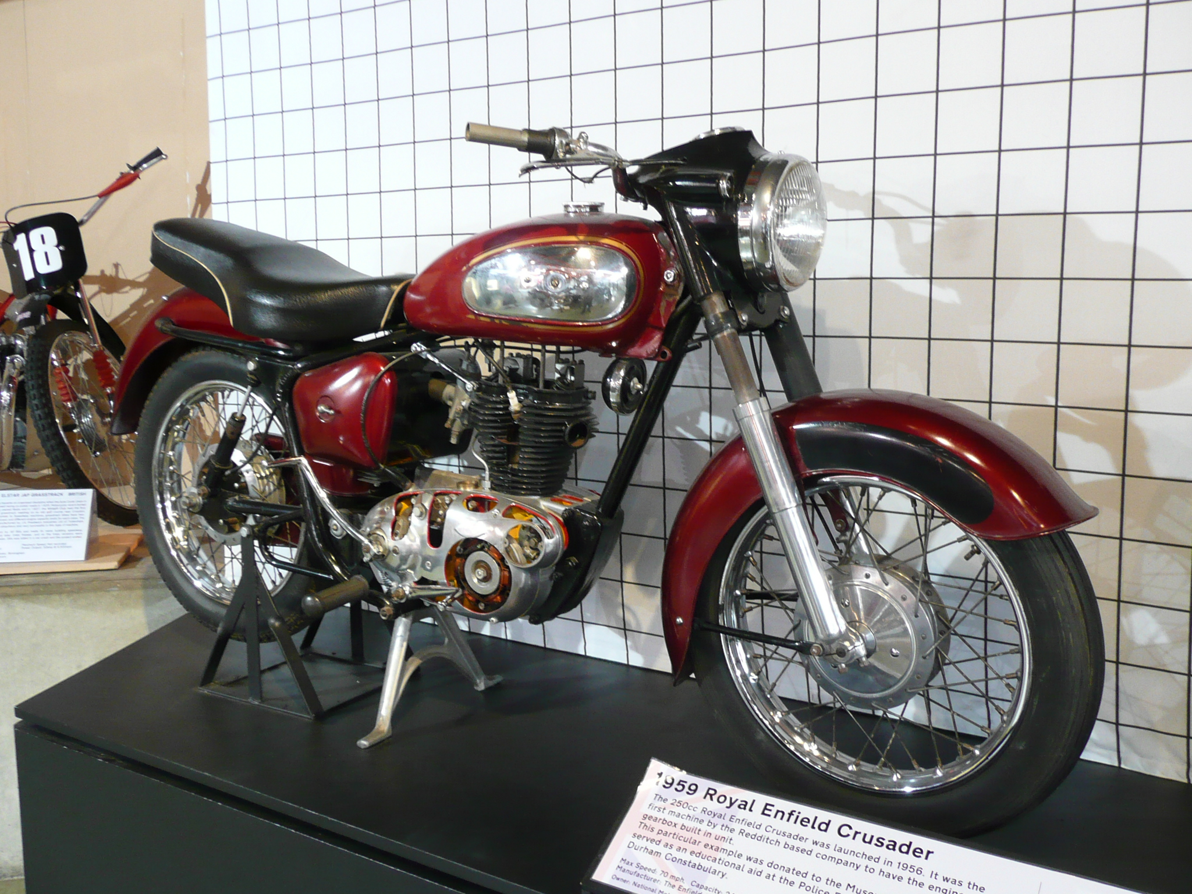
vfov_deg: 45.4
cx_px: 596
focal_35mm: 31
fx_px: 1067
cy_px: 447
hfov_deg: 58.4
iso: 200
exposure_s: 1/5
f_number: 3.3
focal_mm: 4.6
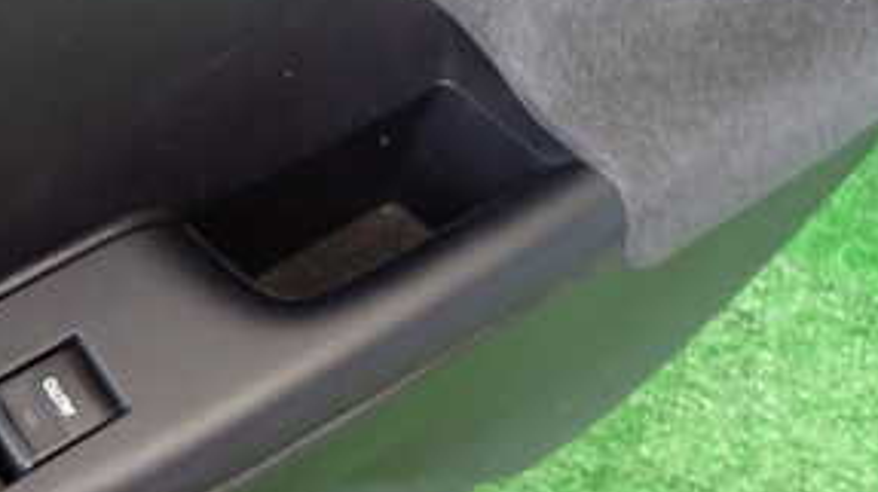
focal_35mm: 57
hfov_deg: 34.9
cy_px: -67
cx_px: 119
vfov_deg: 20.0
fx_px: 1326
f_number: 2
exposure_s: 1/30
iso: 640
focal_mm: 4.5
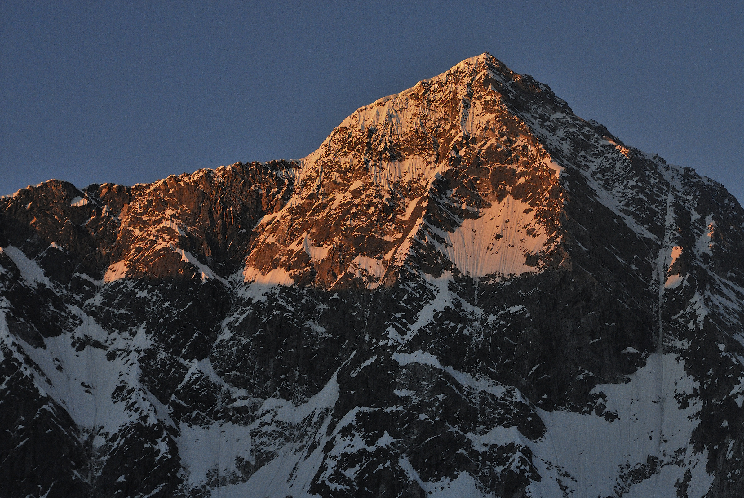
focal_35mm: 99
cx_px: 372
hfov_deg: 20.6
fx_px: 2048
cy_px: 249
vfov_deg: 13.9
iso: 500
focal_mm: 66
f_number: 7.1
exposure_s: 1/400
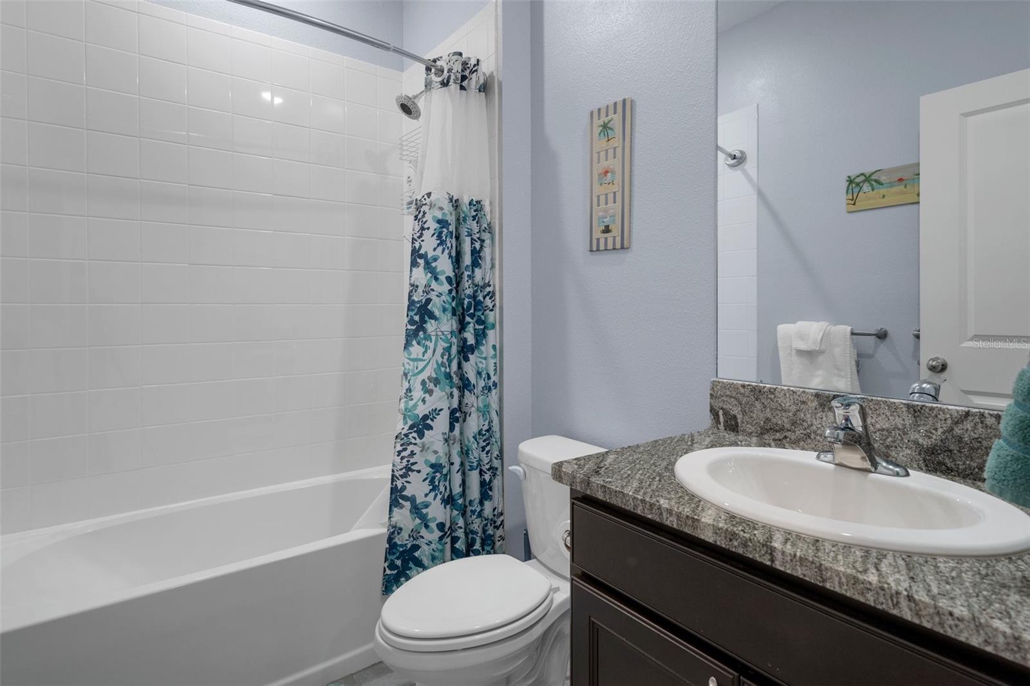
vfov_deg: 67.4
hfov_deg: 90.0
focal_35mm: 18
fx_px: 515
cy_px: 343
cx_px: 515
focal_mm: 18
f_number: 8
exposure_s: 1/2.5
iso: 320
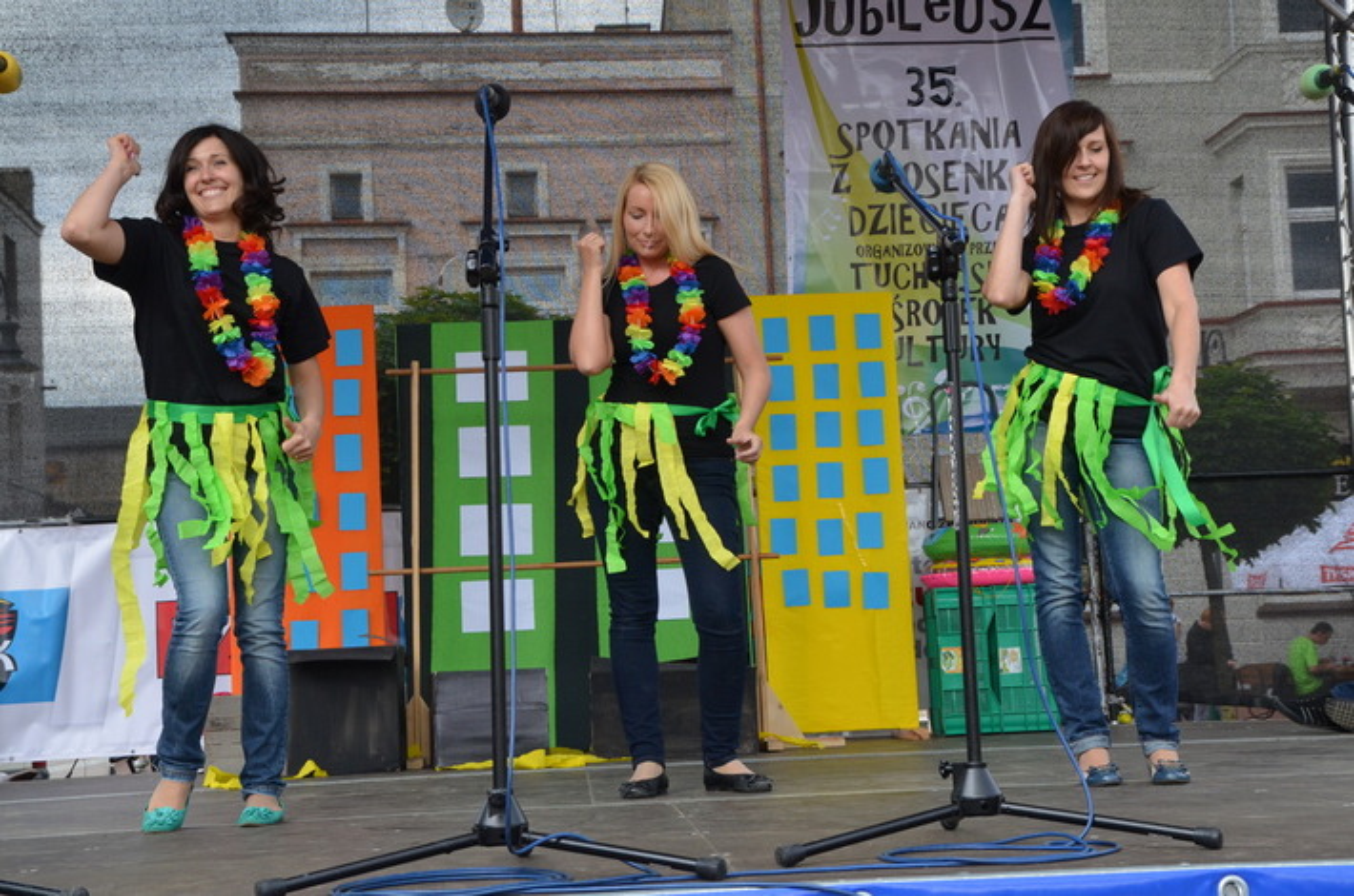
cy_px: 448
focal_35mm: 52
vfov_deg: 25.6
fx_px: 1970
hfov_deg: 37.9
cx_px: 677
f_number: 10
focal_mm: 35
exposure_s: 1/400
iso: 800
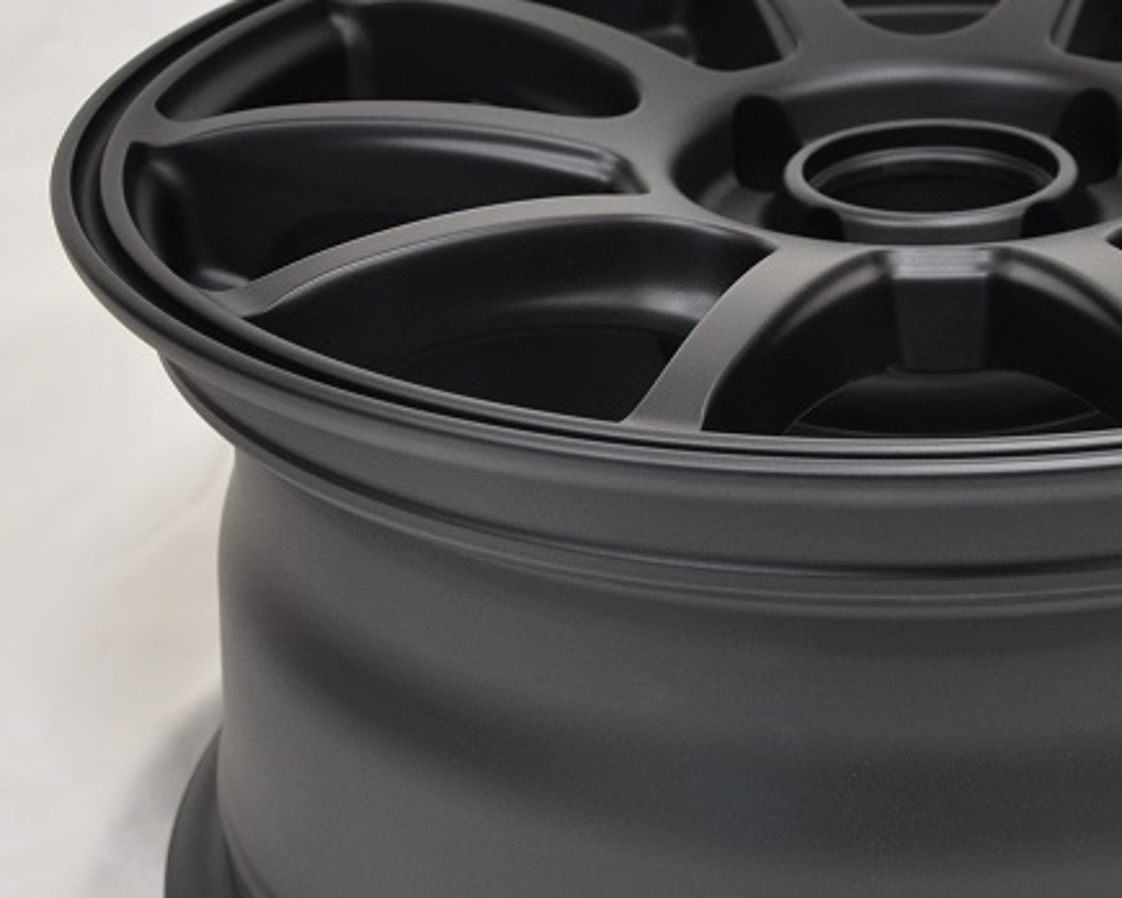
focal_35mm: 90
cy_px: 555
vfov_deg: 17.1
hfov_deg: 20.9
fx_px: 2989
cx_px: 939
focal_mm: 26
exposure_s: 1/20
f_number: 4.5
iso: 400
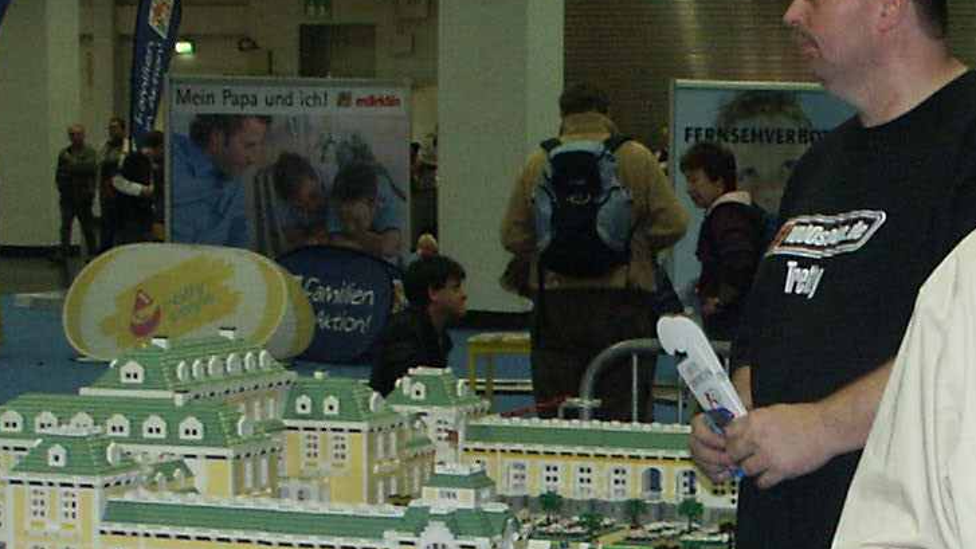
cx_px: 738
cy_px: 498
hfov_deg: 17.9
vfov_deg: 10.1
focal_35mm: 119
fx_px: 3080
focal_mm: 8.07
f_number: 2.8
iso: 200
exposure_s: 1/45
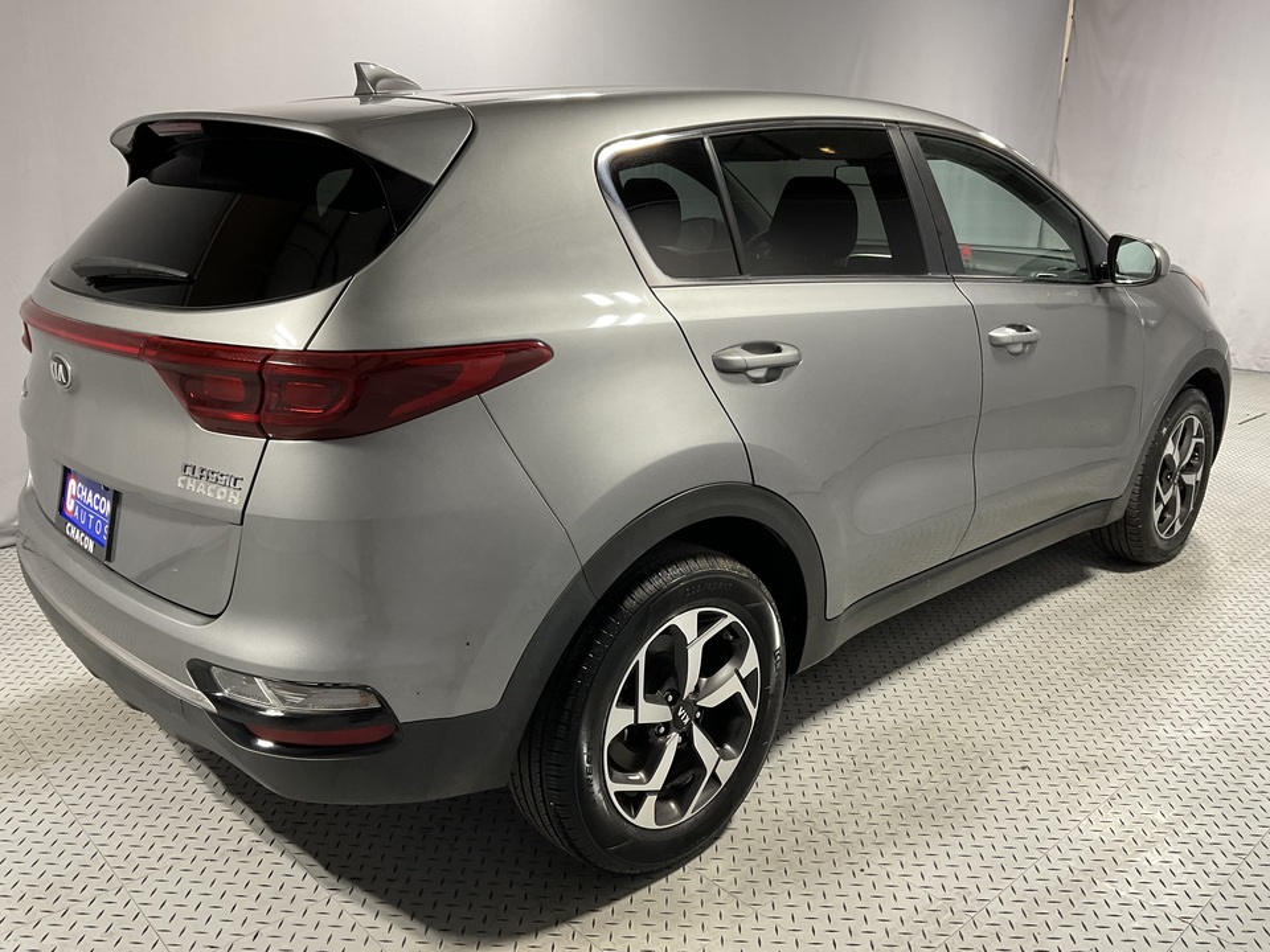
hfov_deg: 61.7
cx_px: 635
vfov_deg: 48.2
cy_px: 476
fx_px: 1064
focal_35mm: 29
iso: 50
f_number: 1.8
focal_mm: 3
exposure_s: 1/50
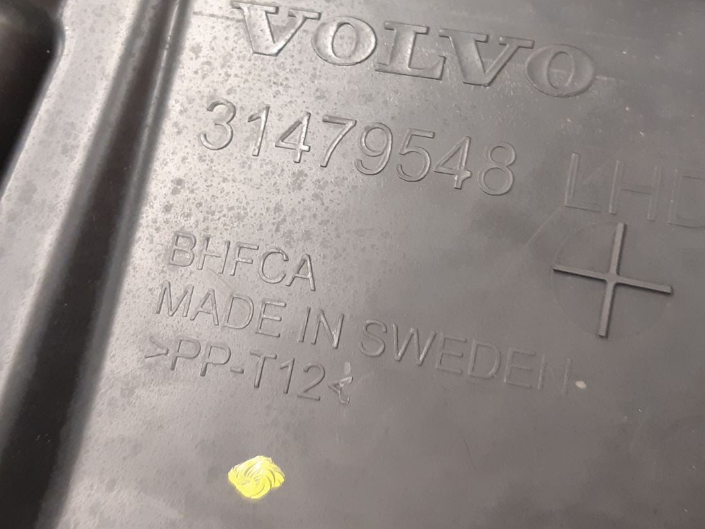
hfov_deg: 38.2
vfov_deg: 28.8
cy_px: 147
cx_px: 367
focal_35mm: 50
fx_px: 1018
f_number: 1.7
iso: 250
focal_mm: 3.93
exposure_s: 1/33
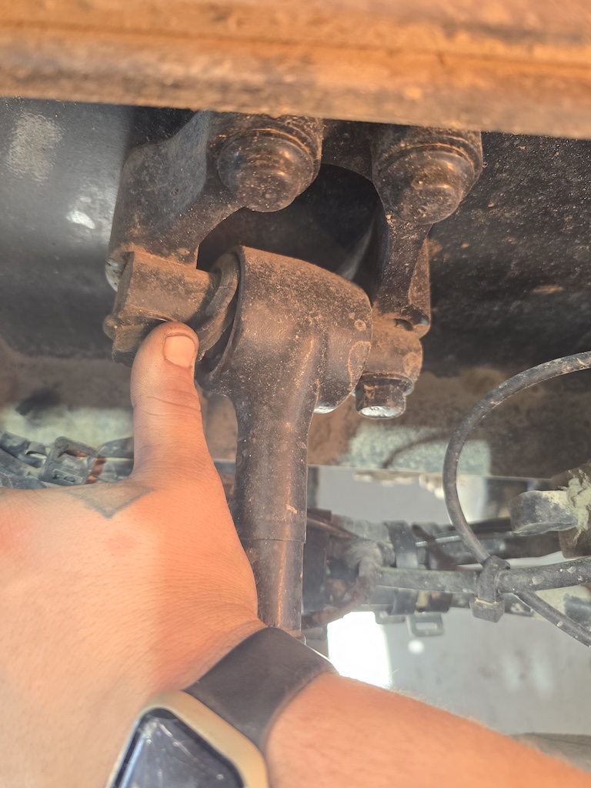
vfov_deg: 73.9
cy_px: 394
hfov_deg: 58.9
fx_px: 524
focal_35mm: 23
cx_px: 296
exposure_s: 1/120
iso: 160
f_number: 1.7
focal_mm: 6.3
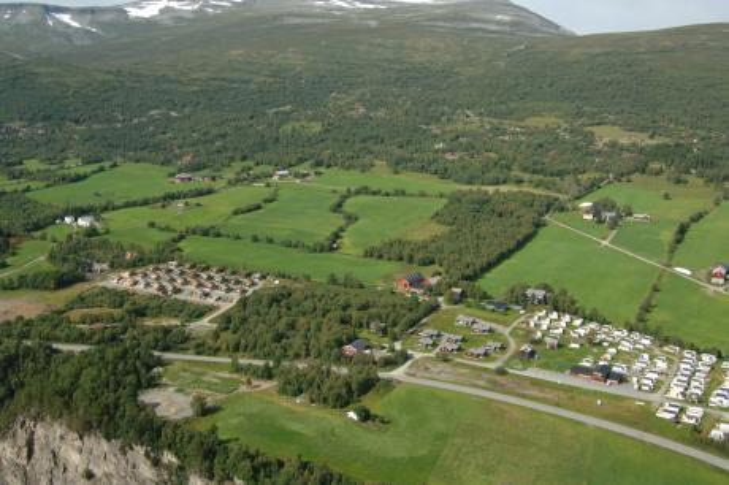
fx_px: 728
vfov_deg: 36.8
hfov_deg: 53.2
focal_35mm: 36
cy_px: 242
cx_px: 364
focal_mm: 24
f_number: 4.5
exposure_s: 1/2500
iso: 400
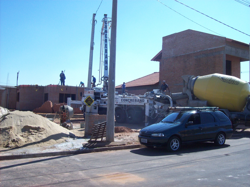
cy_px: 94
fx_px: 260
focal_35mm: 36
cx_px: 125
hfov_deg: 51.4
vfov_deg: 39.6
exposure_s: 1/496
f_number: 4.8
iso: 80
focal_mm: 6
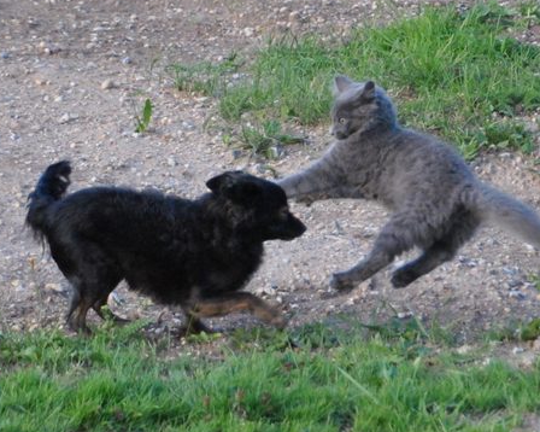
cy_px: 224
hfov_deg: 8.8
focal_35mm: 220
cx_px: 327
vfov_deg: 7.0
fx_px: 3514
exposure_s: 1/500
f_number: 6
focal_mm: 100
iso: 720
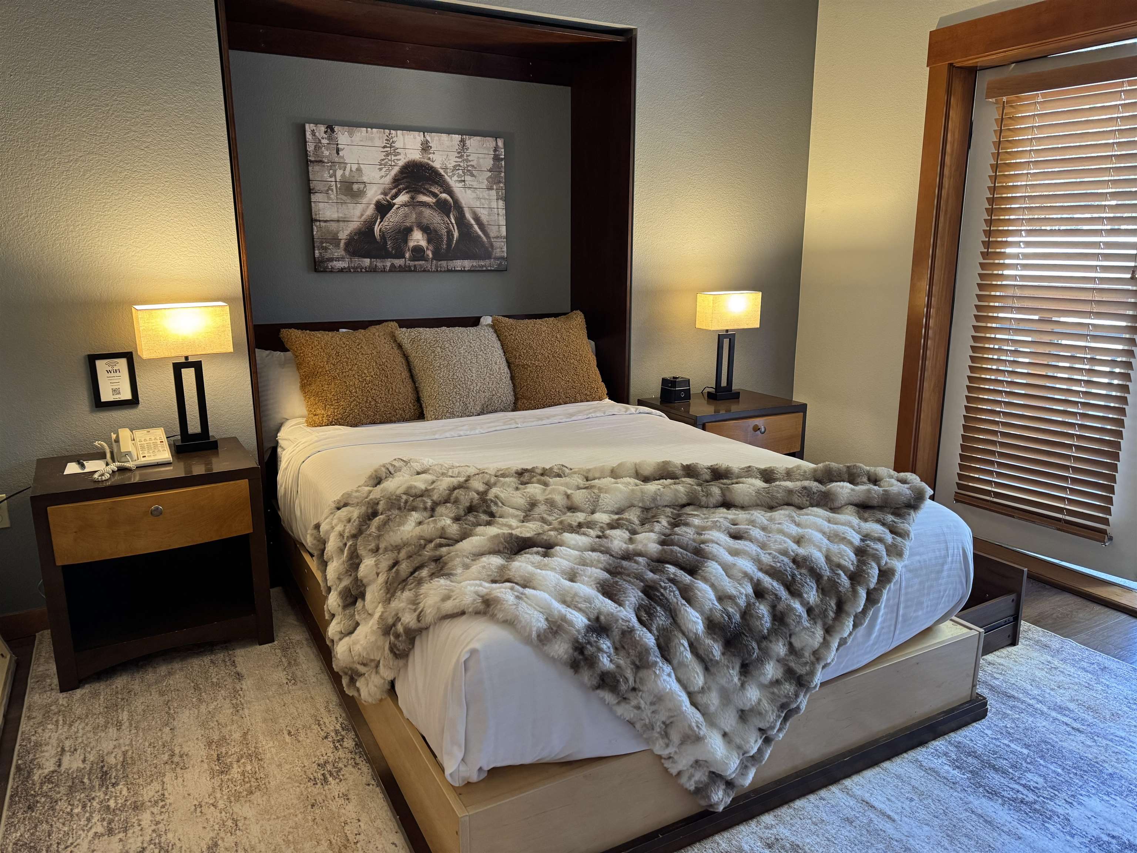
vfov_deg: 56.8
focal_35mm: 24
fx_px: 788
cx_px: 568
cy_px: 426
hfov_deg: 71.6
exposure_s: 1/60
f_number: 1.78
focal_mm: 6.76
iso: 400
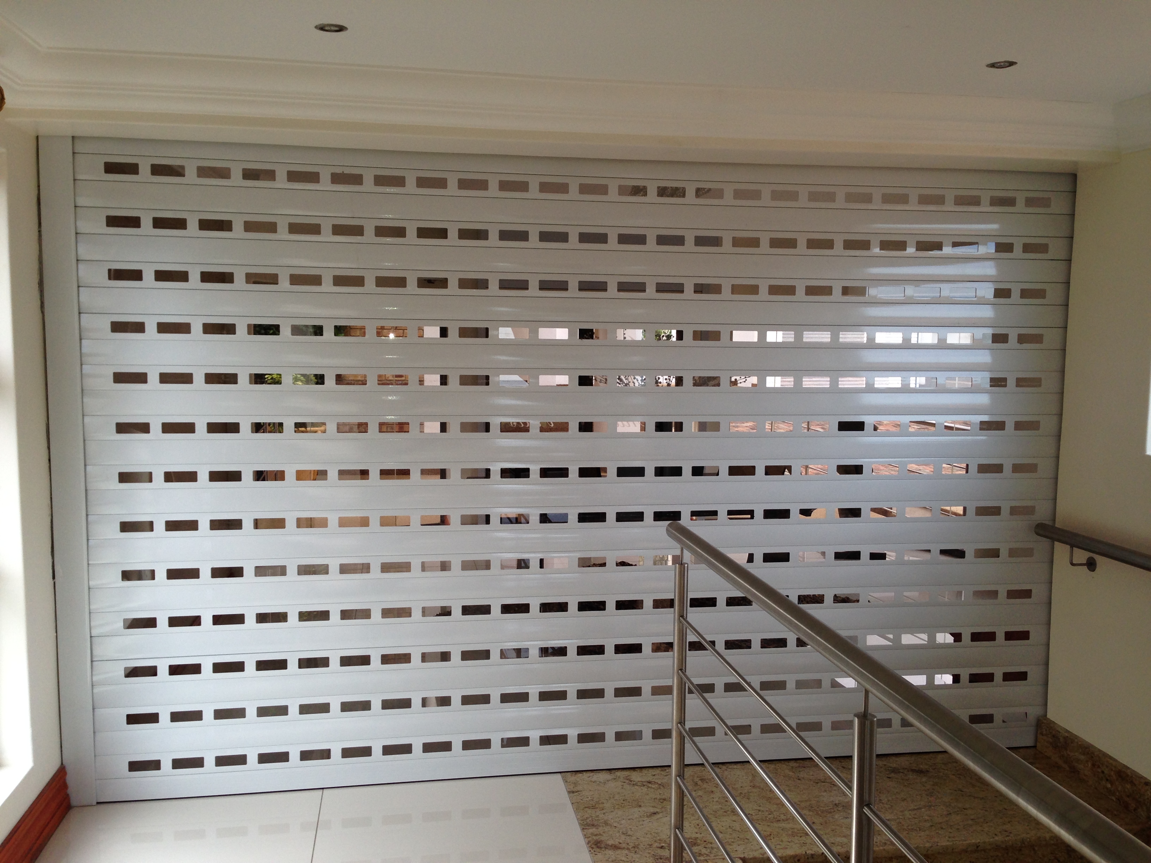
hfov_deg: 55.4
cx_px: 576
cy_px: 432
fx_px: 1097
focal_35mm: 33
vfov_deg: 42.9
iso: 50
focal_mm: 4.12
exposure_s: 1/175
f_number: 2.4
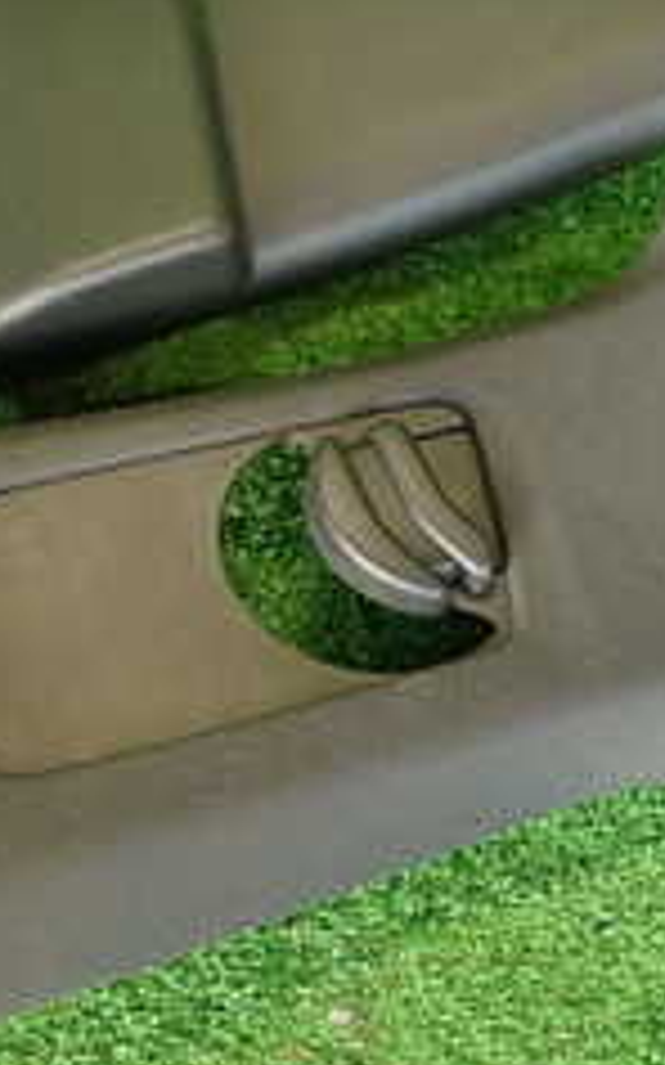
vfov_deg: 30.5
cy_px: 382
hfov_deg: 18.7
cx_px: -45
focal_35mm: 67
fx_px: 1944
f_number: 2
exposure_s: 1/40
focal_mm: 4.5
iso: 200
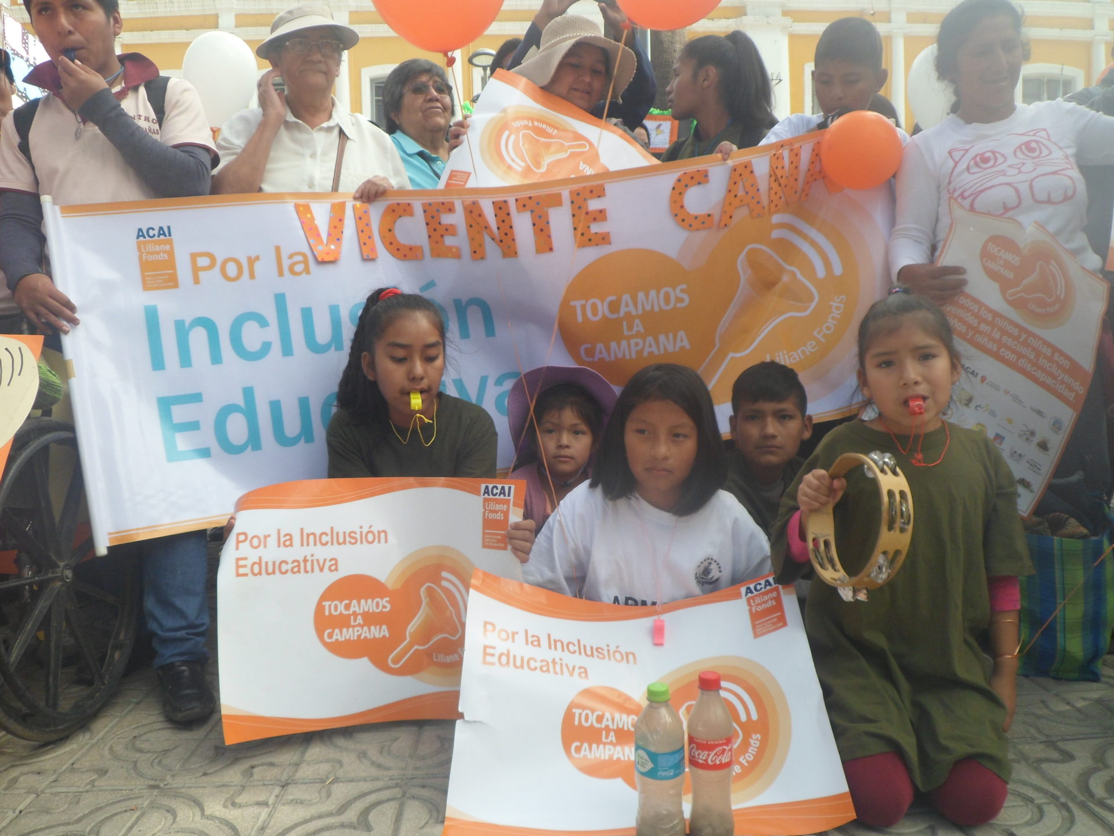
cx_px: 557
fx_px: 869
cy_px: 418
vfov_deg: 51.4
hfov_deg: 65.3
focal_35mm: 27
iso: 80
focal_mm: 4.9
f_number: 3.3
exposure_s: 1/250
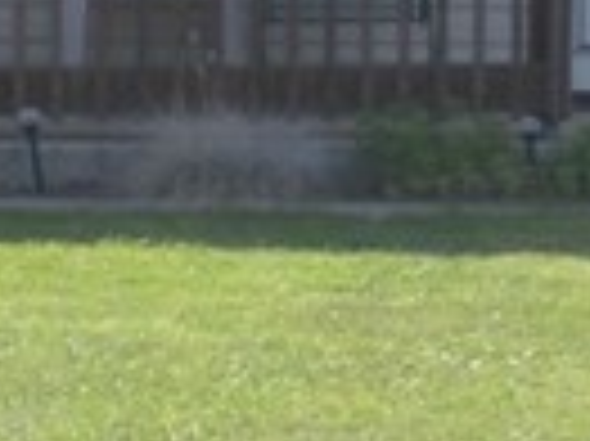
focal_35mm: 281
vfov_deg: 5.3
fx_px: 4785
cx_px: 1076
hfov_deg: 6.9
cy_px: 122
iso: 64
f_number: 3.5
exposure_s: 1/296
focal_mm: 6.3
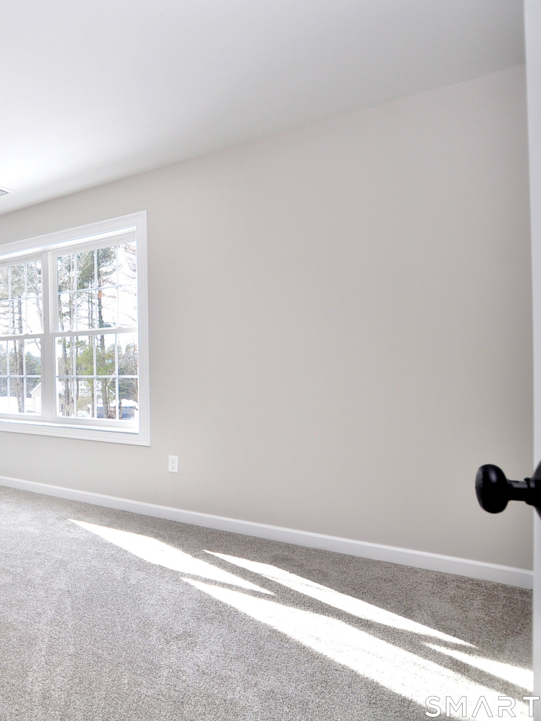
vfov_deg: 76.4
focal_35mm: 22
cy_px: 360
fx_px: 458
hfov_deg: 52.4
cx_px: 39
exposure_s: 1/125
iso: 200
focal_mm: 10
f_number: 5
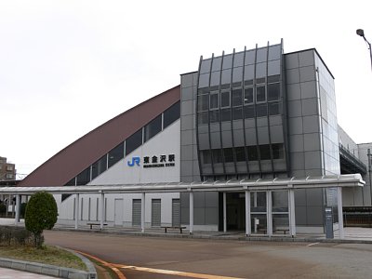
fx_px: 376
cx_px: 186
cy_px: 140
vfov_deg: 40.7
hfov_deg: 52.6
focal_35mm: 35
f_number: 5.6
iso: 80
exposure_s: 1/100
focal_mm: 7.4
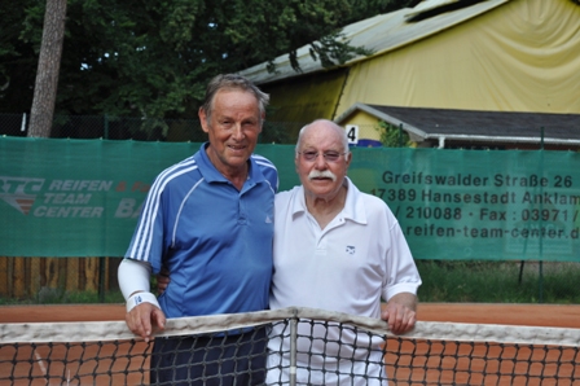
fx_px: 1256
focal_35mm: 78
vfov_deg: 17.5
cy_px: 193
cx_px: 290
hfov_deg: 26.0
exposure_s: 1/200
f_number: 7.1
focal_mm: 52
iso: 200
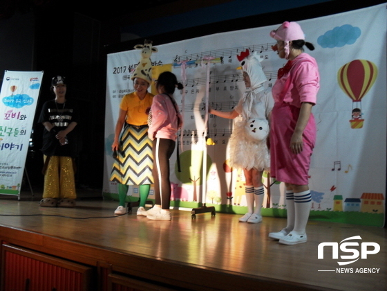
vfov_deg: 40.7
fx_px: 391
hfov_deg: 52.6
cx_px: 194
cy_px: 146
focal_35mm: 35
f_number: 3.2
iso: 120
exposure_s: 1/45
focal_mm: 6.3
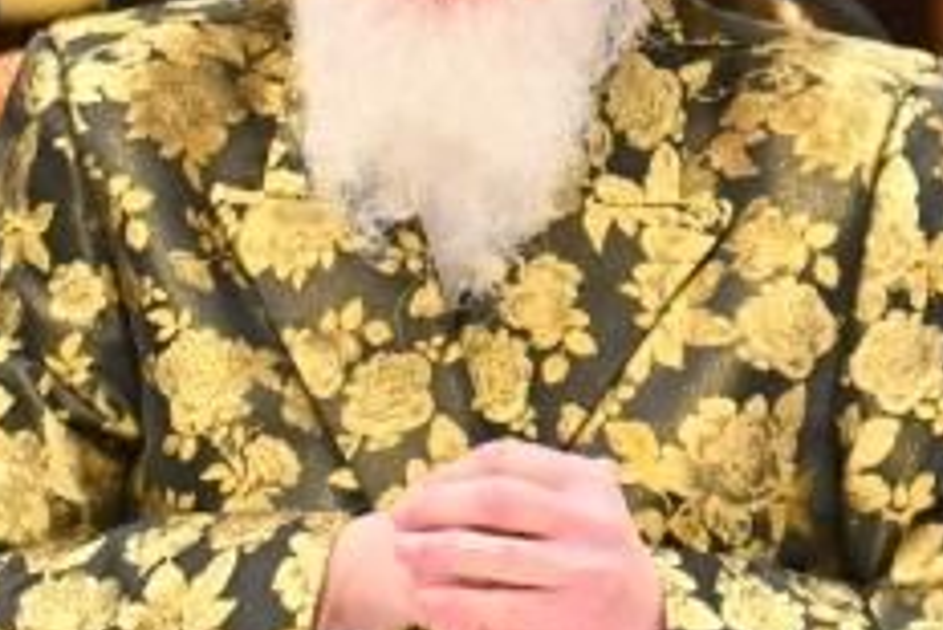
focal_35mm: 1322
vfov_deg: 1.0
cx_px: 524
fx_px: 34649
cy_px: 287
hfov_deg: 1.6
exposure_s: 1/320
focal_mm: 200
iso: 250
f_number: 2.8
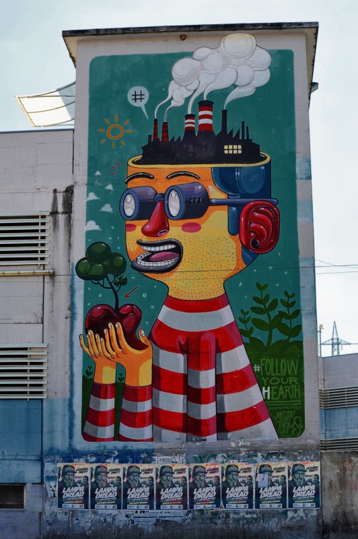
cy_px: 270
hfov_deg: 19.4
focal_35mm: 70
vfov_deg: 28.9
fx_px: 1046
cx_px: 179
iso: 200
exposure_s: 1/125
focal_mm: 70
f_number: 13
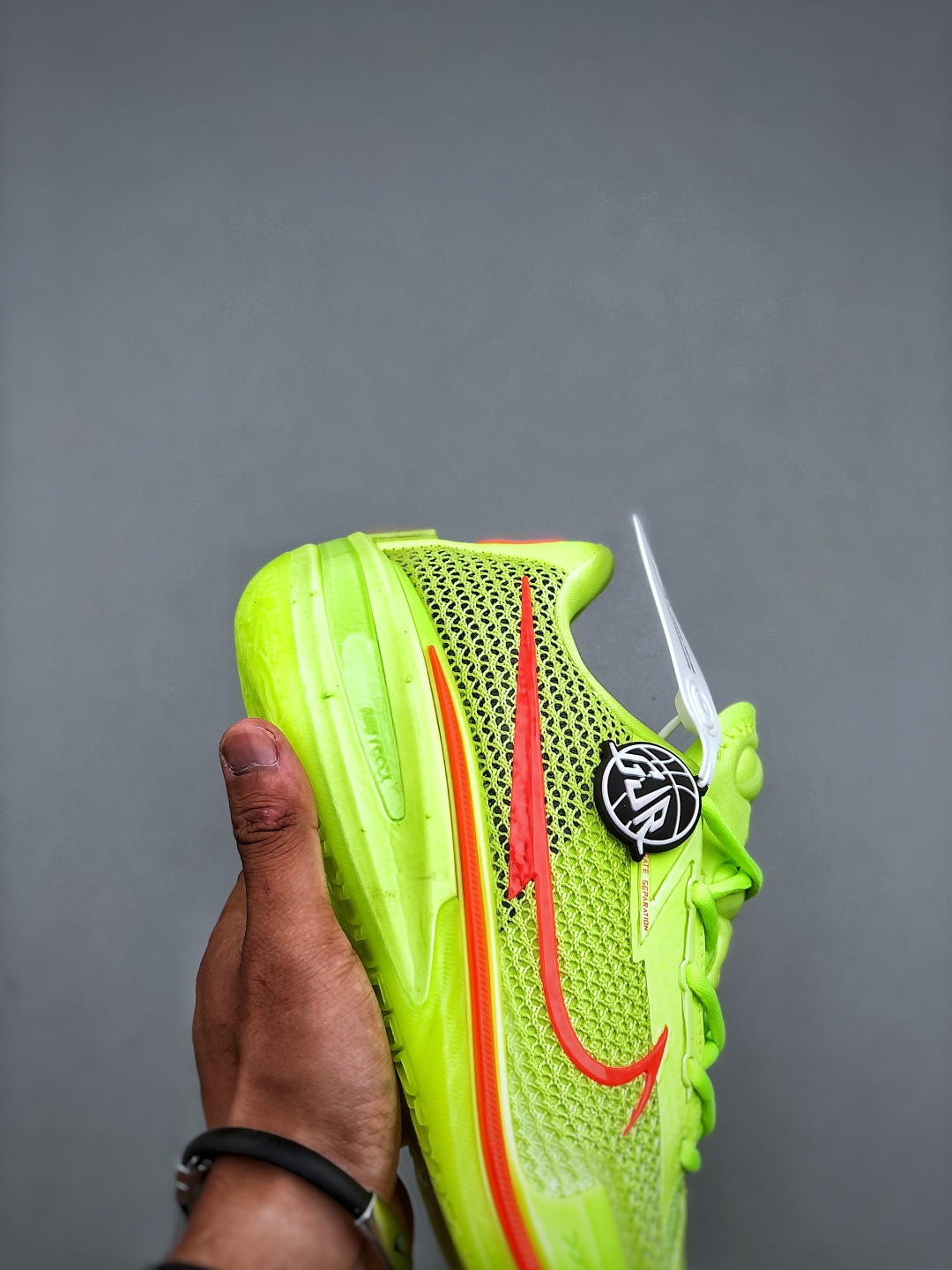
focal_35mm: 57
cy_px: 635
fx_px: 2090
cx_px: 476
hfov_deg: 25.7
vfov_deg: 33.8
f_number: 2.8
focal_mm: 6.6
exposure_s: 1/100
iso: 25
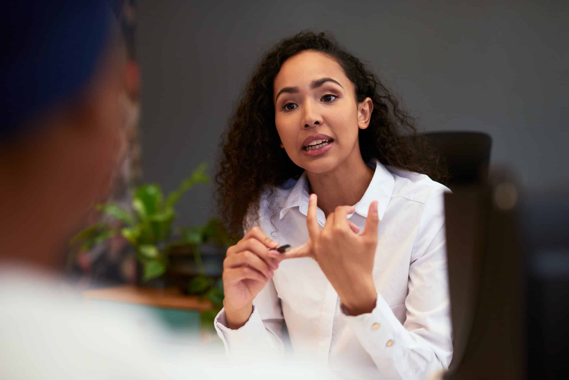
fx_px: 791
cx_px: 284
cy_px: 190
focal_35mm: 50
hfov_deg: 39.6
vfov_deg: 27.0
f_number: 1.8
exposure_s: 1/320
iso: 400
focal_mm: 50
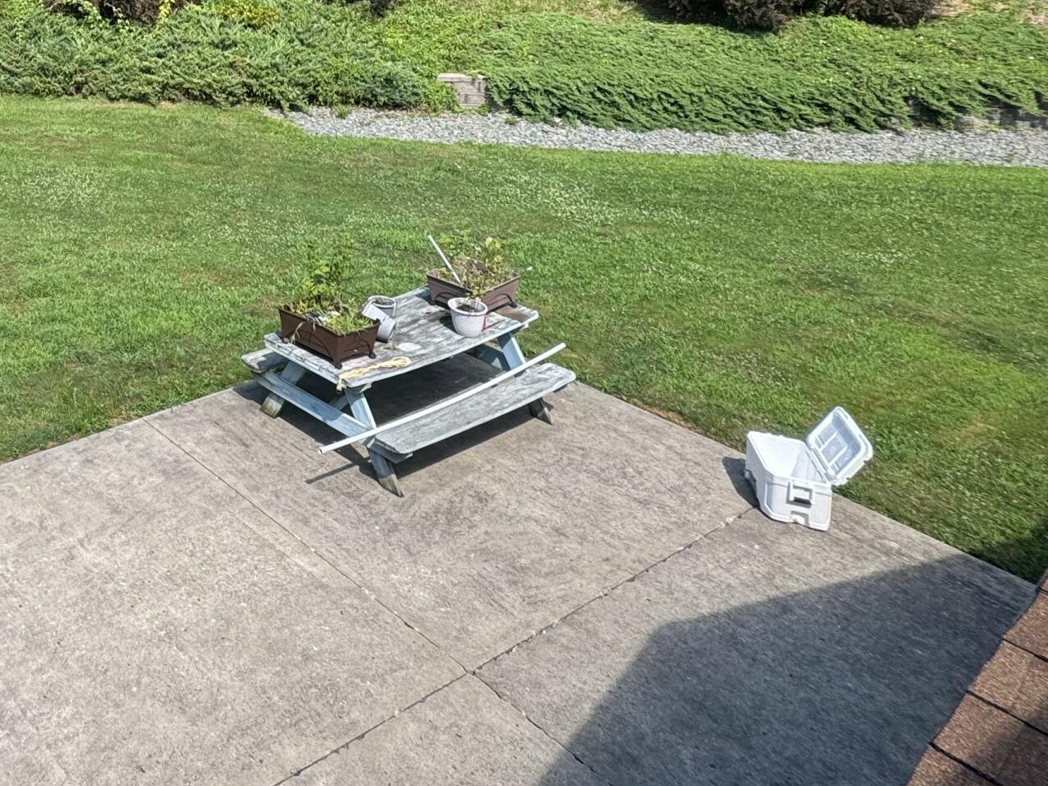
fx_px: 999
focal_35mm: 33
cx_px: -50
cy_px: -54
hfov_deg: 44.8
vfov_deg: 37.0
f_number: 2.2
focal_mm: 2.22
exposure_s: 1/525
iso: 40
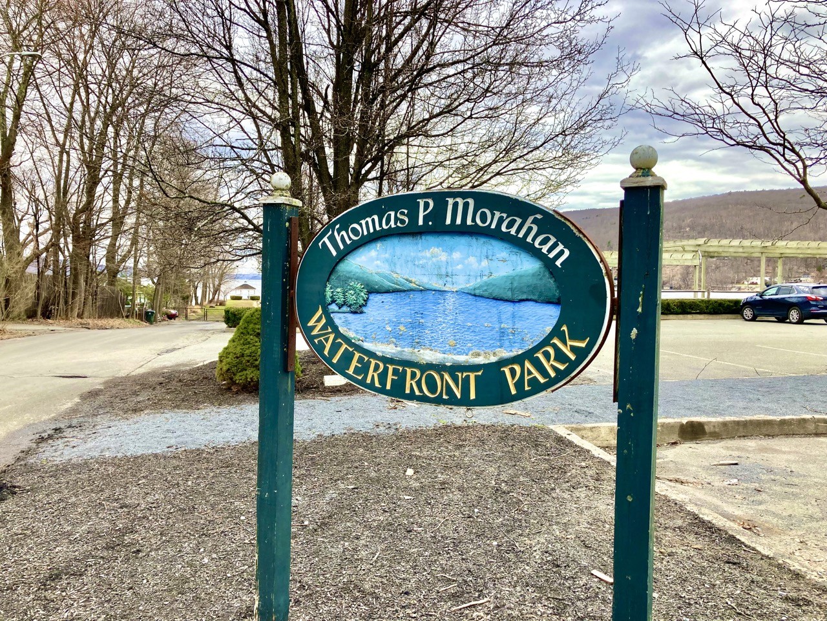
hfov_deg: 63.4
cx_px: 414
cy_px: 310
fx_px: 669
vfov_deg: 49.7
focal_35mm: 28
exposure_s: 1/291
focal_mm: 3.99
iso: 20
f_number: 1.8
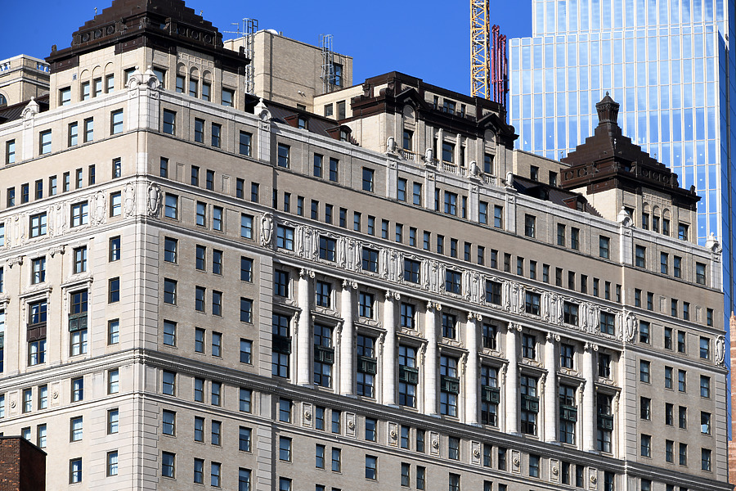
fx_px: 4293
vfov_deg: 6.5
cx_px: 368
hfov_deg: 9.8
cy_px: 246
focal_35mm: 210
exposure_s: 1/320
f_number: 9
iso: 100
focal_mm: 210
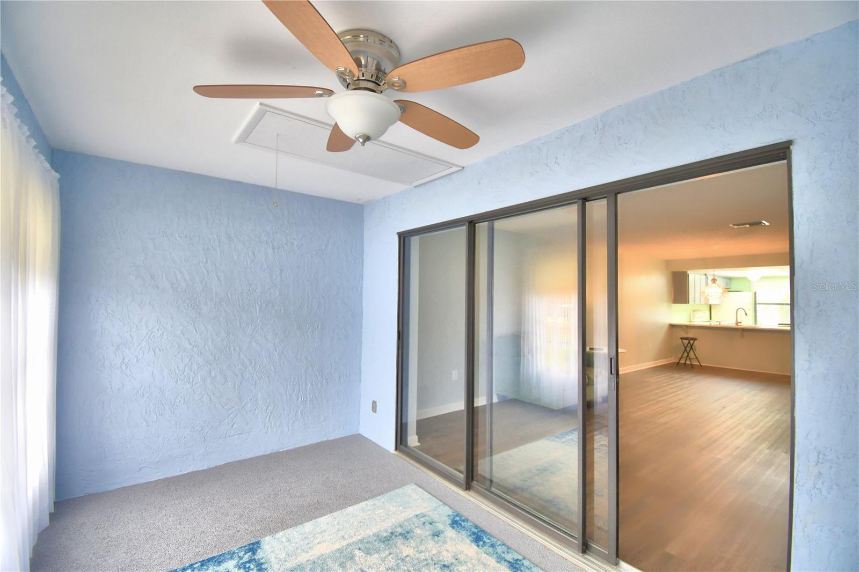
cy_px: 286
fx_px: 358
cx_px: 430
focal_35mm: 15
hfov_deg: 100.4
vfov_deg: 77.3
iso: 400
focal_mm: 10
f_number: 4.5
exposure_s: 1/40
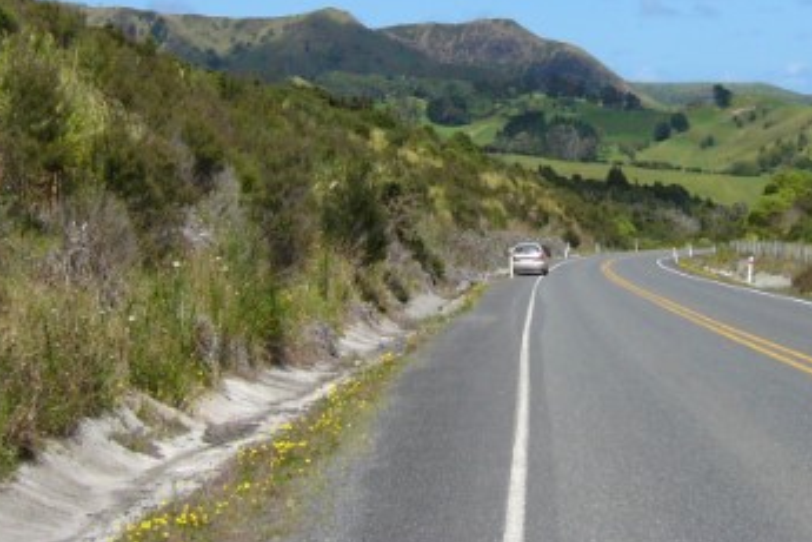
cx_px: 460
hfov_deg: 29.6
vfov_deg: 19.4
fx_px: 1534
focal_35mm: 68
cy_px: -1
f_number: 8
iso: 200
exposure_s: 1/1000
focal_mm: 5.8
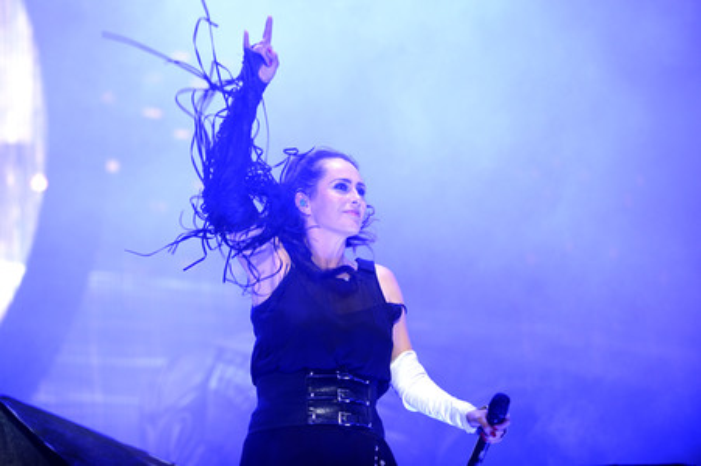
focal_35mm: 140
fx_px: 2724
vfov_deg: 9.8
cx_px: 350
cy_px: 233
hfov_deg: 14.7
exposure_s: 1/250
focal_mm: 140
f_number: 2.8
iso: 1250
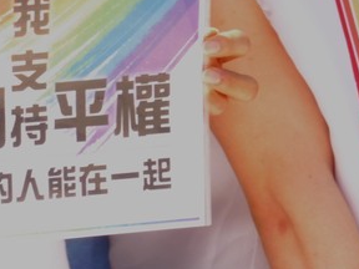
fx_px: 7550
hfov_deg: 2.7
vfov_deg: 2.0
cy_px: 126
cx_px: 31
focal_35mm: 728
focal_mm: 62.5
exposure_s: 1/30
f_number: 8
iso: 100
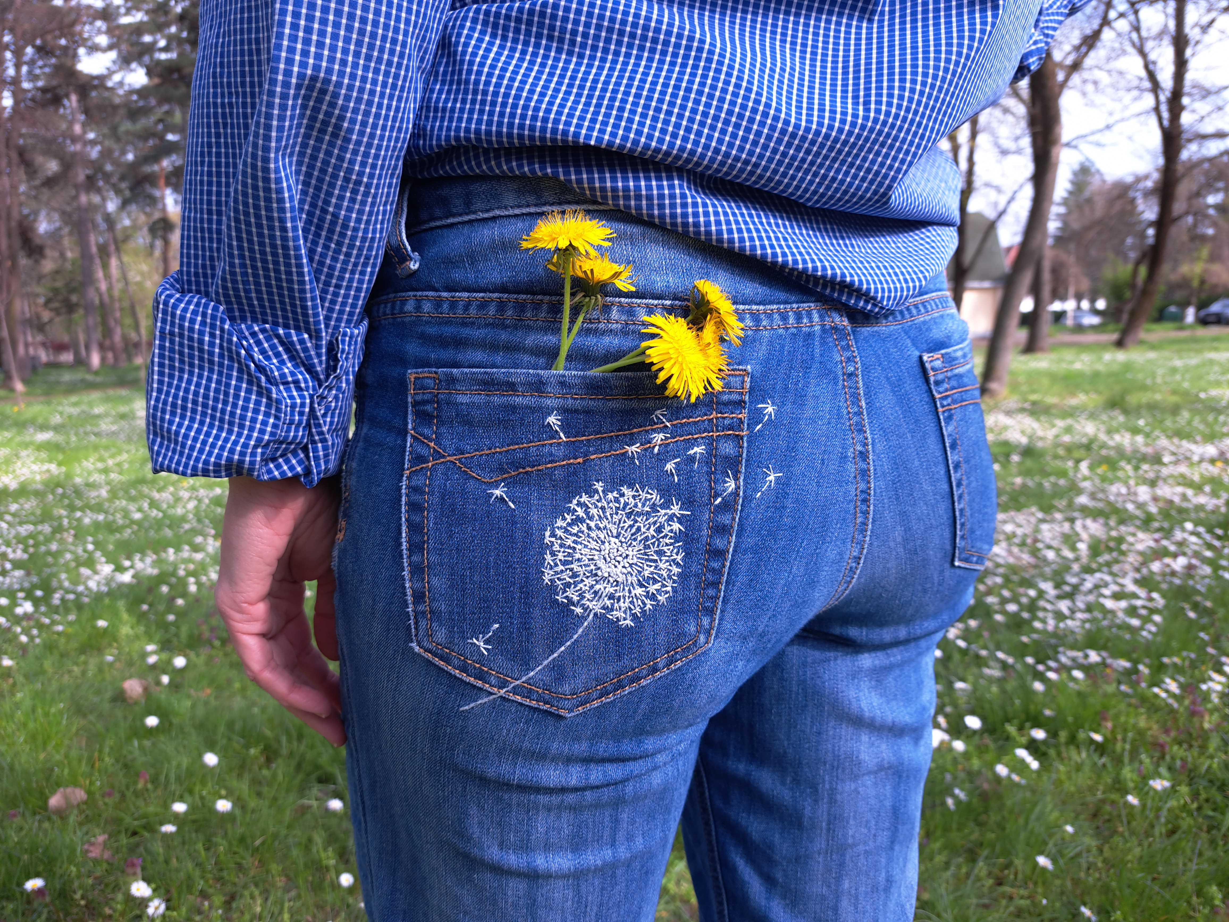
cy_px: 461
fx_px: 852
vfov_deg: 56.8
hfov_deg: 71.6
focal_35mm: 24
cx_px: 614
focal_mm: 5.23
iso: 50
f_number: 1.8
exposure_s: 1/180
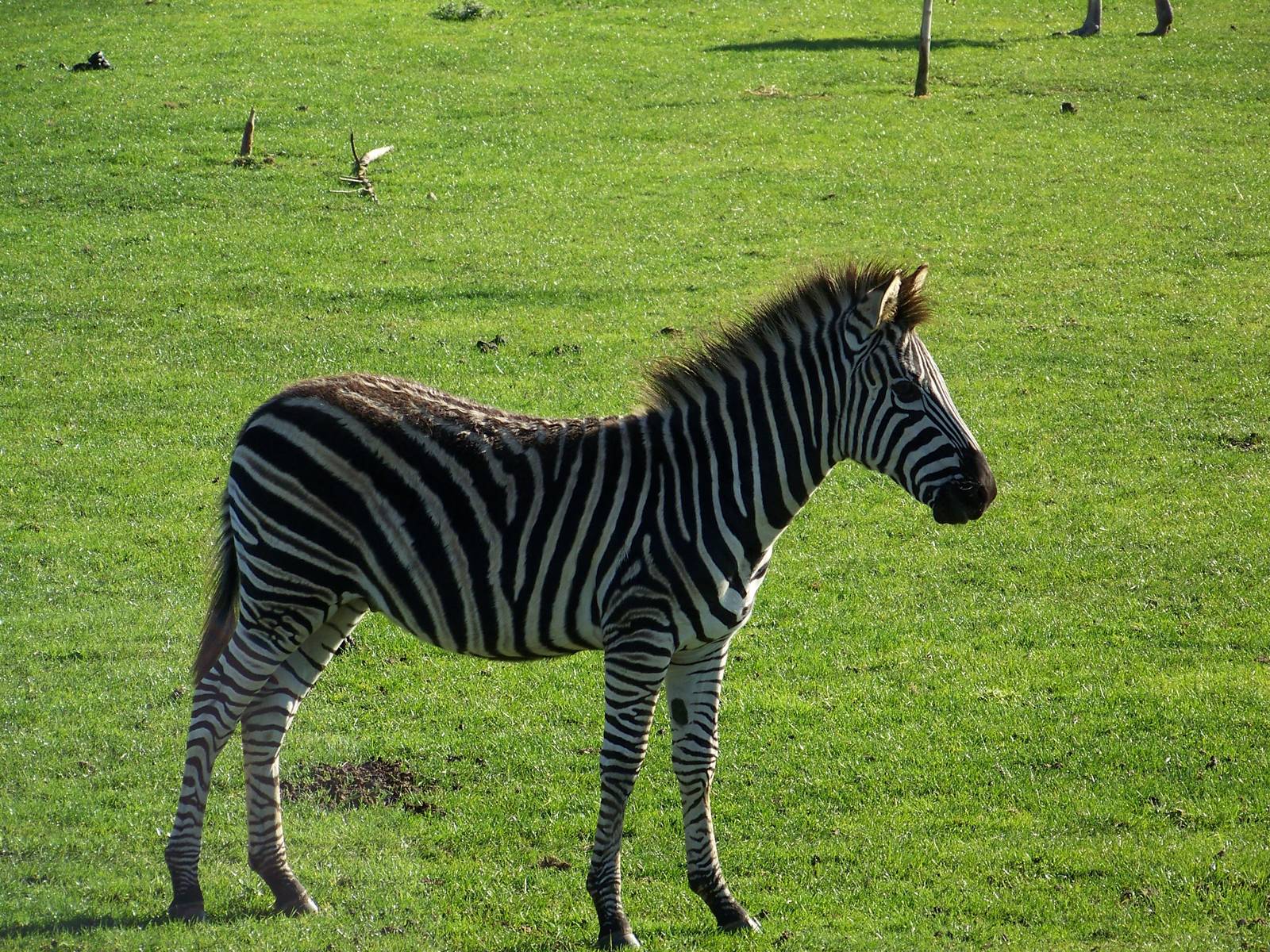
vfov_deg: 6.0
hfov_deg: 8.0
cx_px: 635
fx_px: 9062
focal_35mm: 247
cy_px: 476
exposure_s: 1/320
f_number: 3.6
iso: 64
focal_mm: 39.8
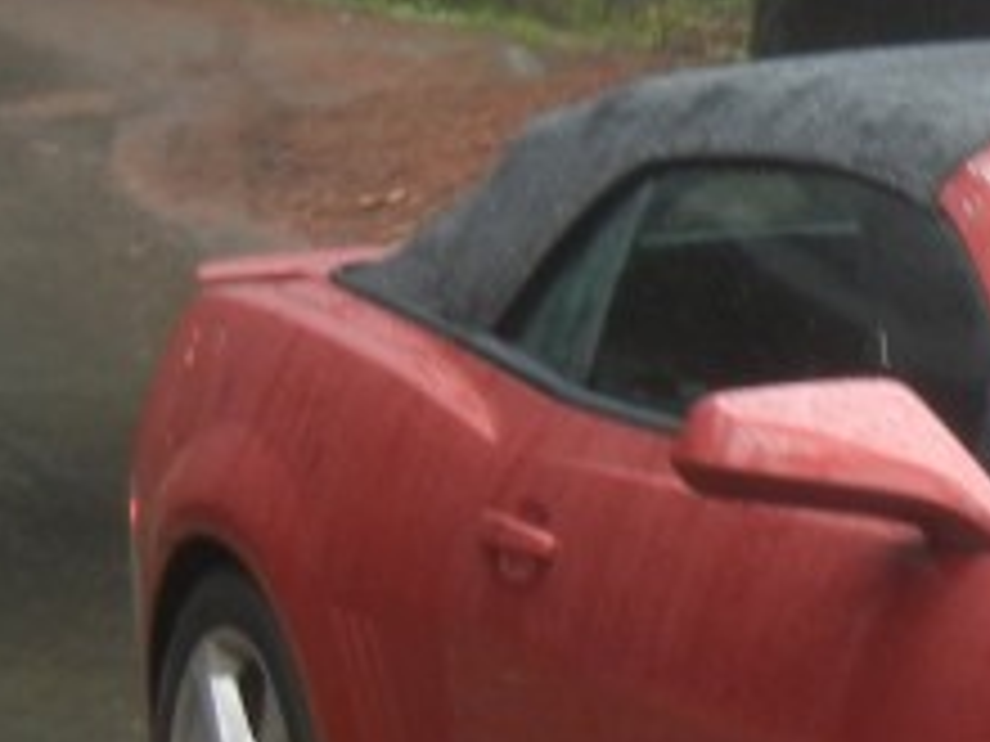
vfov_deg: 9.4
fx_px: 4519
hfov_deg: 12.2
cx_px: 1174
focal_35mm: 158
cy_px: 283
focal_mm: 6.2
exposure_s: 1/81.7
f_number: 3.6
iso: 160
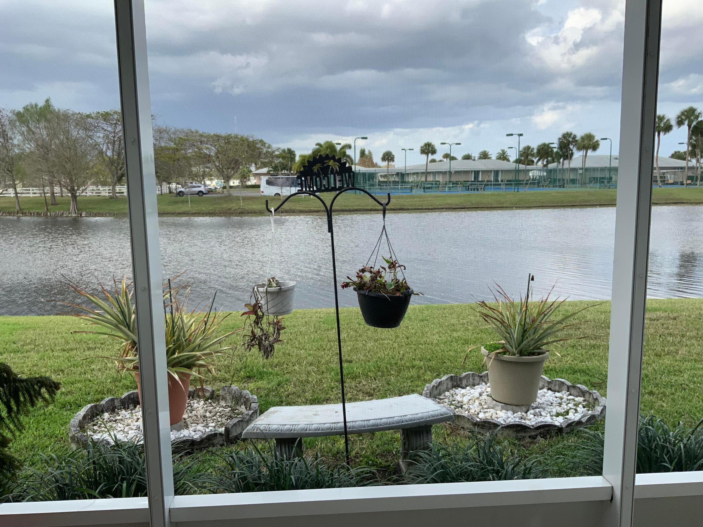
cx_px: 352
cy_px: 264
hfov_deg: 61.7
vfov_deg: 48.2
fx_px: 589
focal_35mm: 29
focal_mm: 3
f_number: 1.8
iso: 16
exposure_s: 1/650
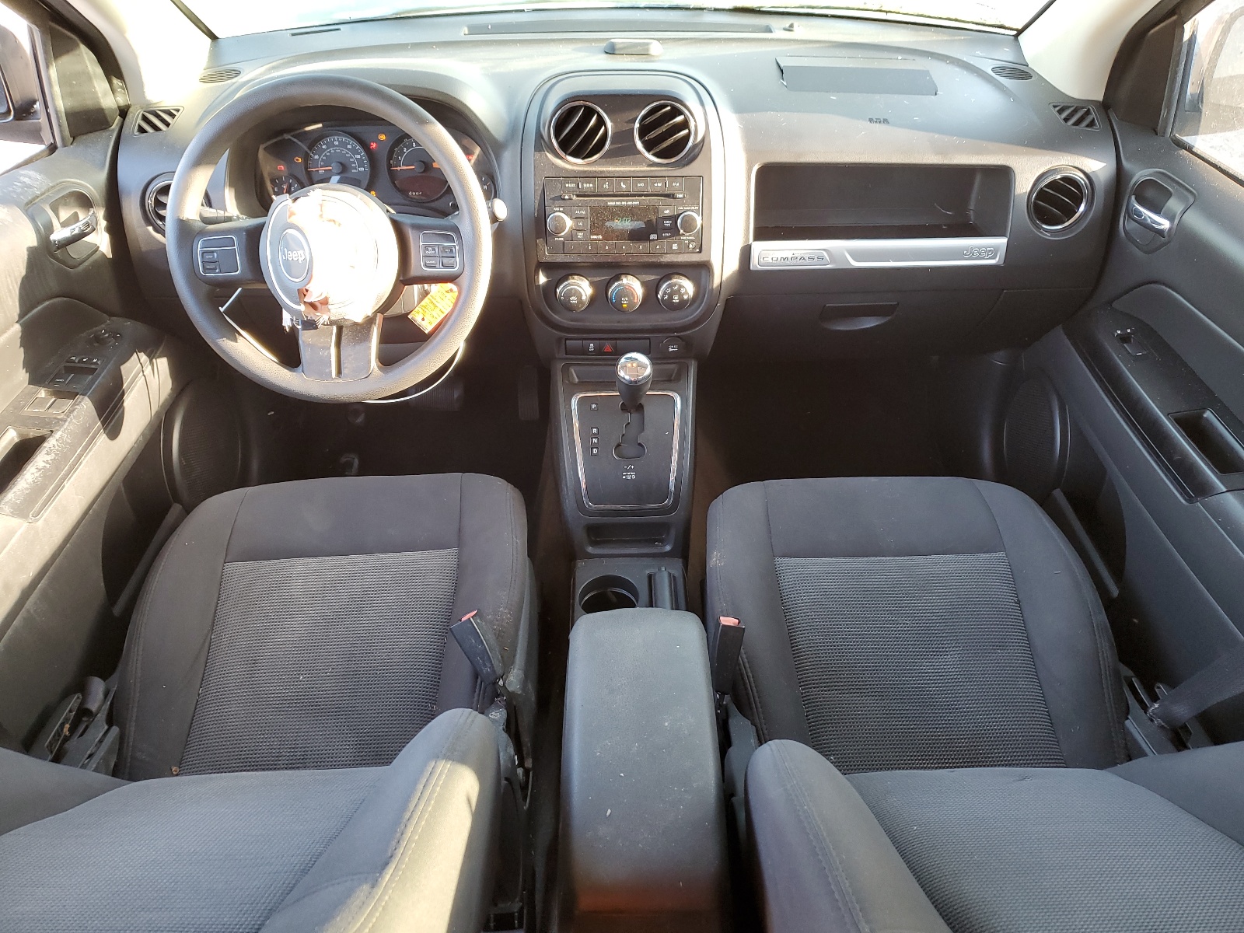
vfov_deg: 53.1
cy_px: 466
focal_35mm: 26
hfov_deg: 67.3
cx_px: 622
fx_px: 934
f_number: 1.5
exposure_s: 1/60.2
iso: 69
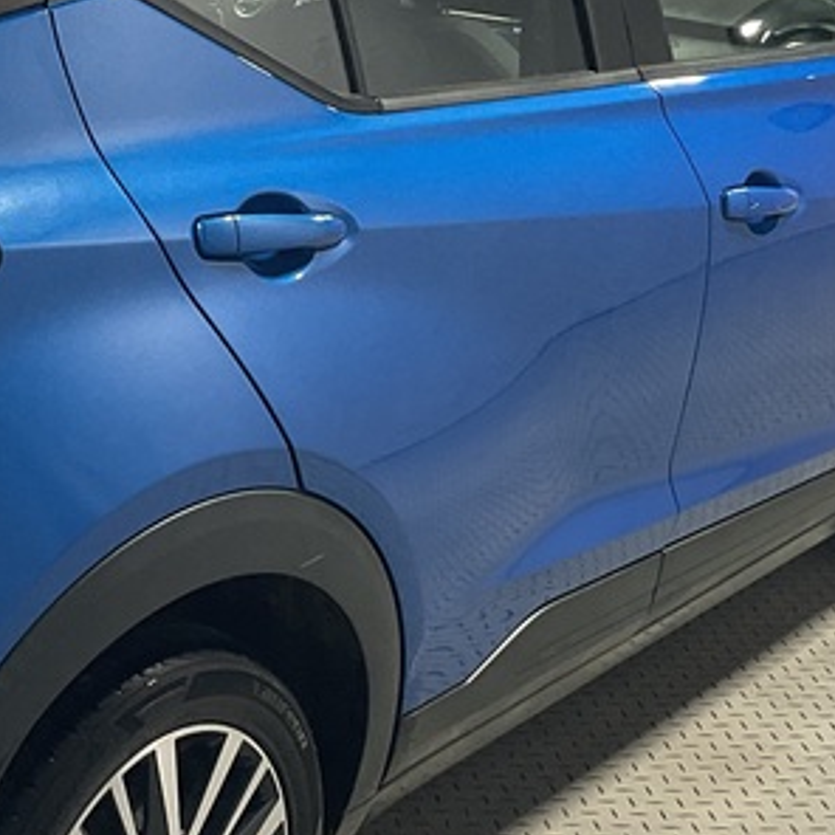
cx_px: 76
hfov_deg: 20.4
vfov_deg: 20.9
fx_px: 2265
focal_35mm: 83
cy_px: 446
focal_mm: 3
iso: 50
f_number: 1.8
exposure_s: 1/50
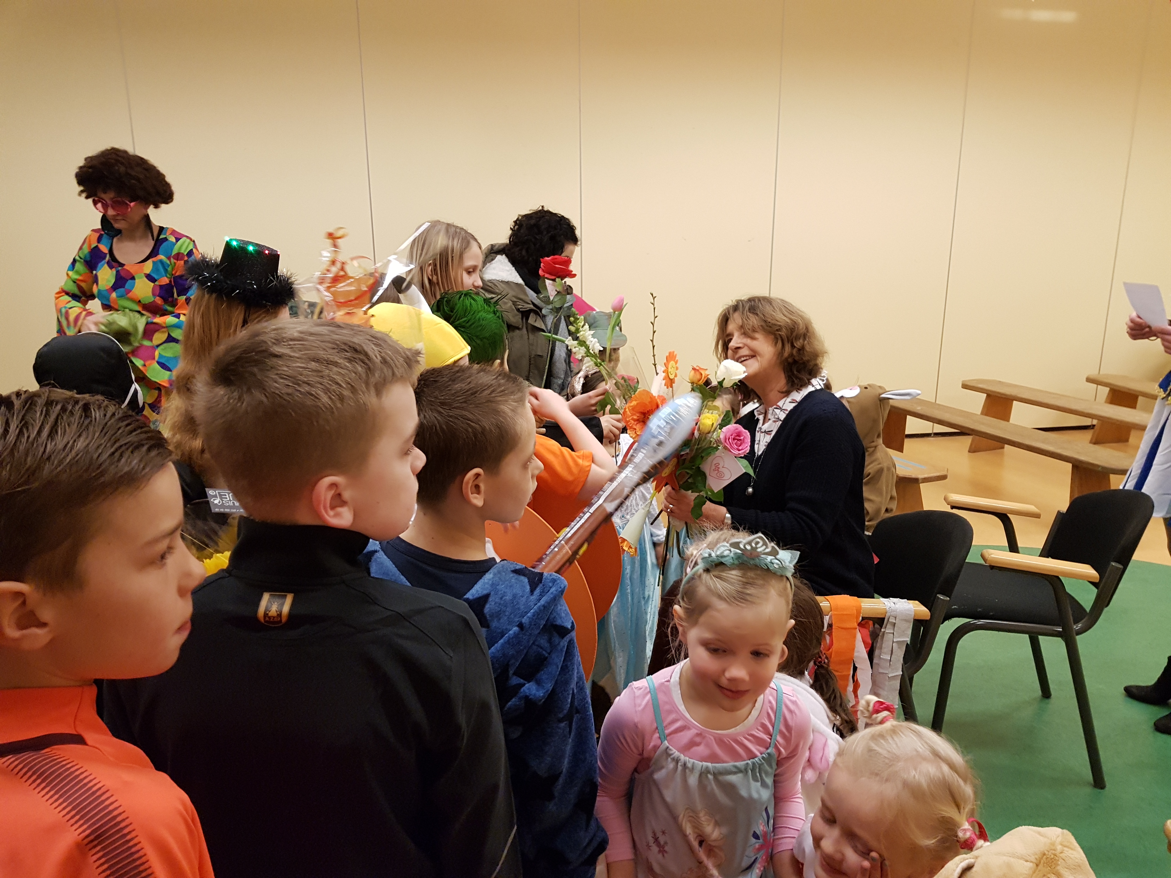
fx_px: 880
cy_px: 439
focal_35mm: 26
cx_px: 586
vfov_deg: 53.1
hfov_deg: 67.3
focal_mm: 4.2
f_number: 1.7
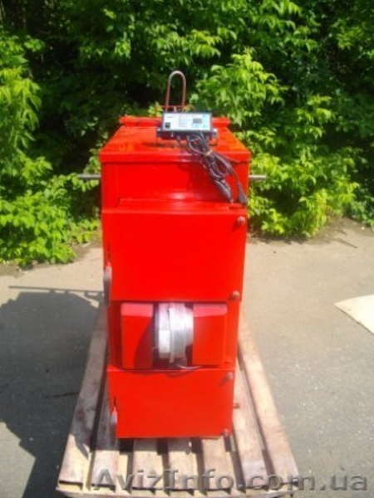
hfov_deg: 45.4
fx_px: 447
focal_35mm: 31
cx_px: 187
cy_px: 249
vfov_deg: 58.4
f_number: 8.8
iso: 100
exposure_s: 1/80
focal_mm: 5.7
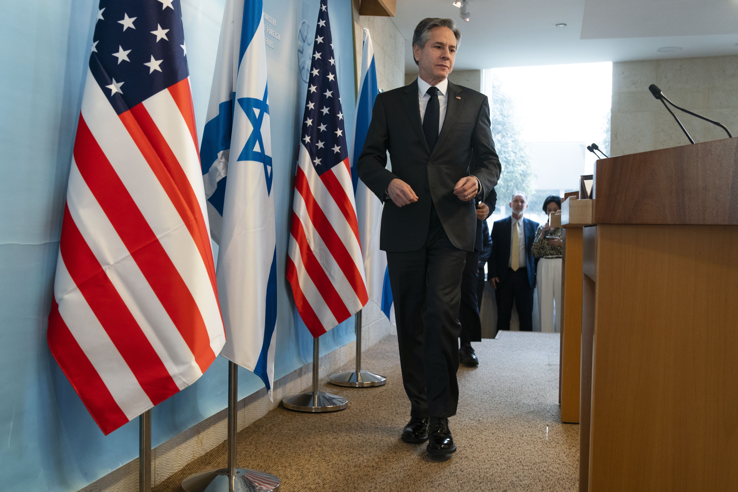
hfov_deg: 48.5
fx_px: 820
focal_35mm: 40
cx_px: 369
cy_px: 246
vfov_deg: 33.4
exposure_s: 1/320
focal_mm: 40
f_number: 4.5
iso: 2500
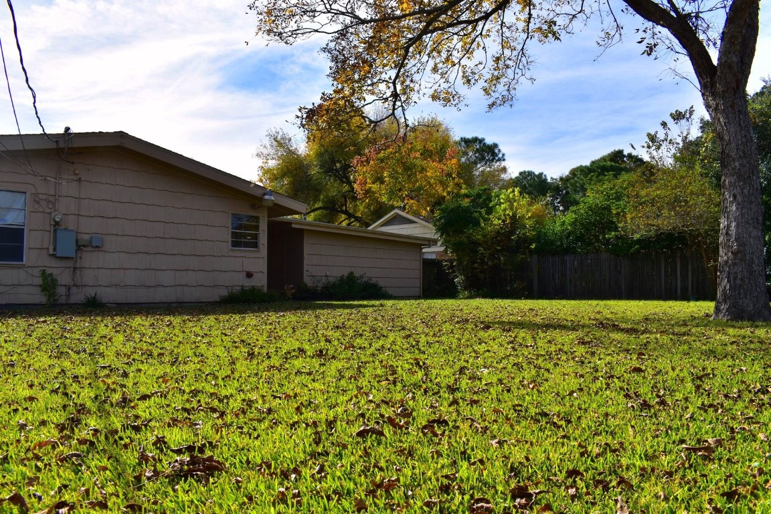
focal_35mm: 27
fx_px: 578
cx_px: 386
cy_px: 257
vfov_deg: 47.9
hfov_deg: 67.4
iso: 280
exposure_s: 1/500
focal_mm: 18
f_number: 11
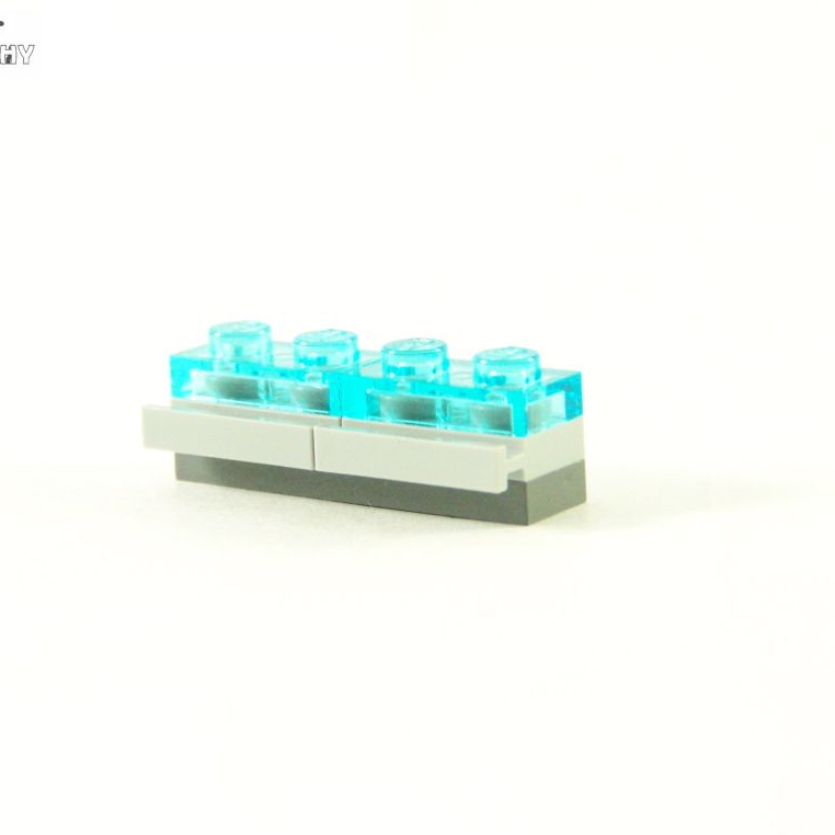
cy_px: 418
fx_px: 3793
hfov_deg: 12.6
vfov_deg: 12.6
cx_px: 373
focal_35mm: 139
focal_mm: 19.4
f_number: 3.6
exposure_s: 1/60
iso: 400
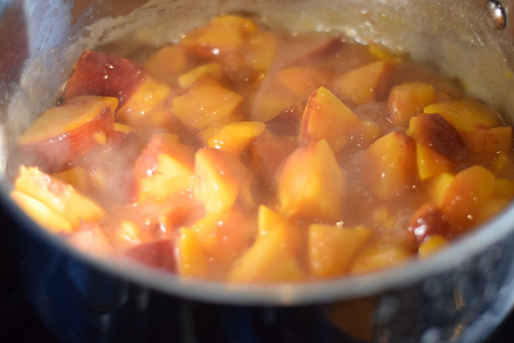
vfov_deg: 16.1
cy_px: 150
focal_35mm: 85
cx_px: 283
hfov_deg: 23.9
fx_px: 1214
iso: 800
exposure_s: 1/1000
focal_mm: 50
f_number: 1.8
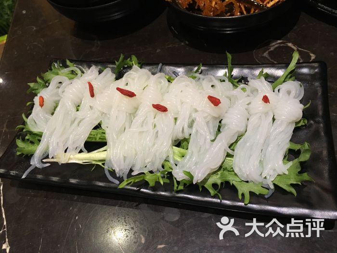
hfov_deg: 61.7
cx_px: 168
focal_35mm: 29
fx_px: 282
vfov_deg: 48.2
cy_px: 126
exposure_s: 1/17
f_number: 2.2
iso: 50
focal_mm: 4.15
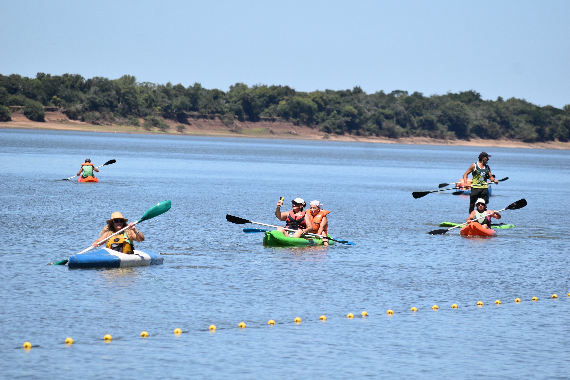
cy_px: 190
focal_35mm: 300
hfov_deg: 6.9
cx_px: 285
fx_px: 4751
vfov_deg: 4.6
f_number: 7.1
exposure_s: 1/1600
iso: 400
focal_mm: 200
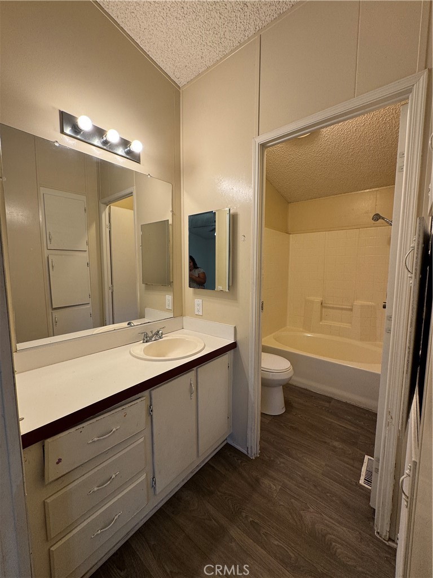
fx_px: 233
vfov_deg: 102.1
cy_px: 289
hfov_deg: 85.7
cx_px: 216
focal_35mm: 14
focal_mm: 2.22
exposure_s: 1/120
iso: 125
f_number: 2.2
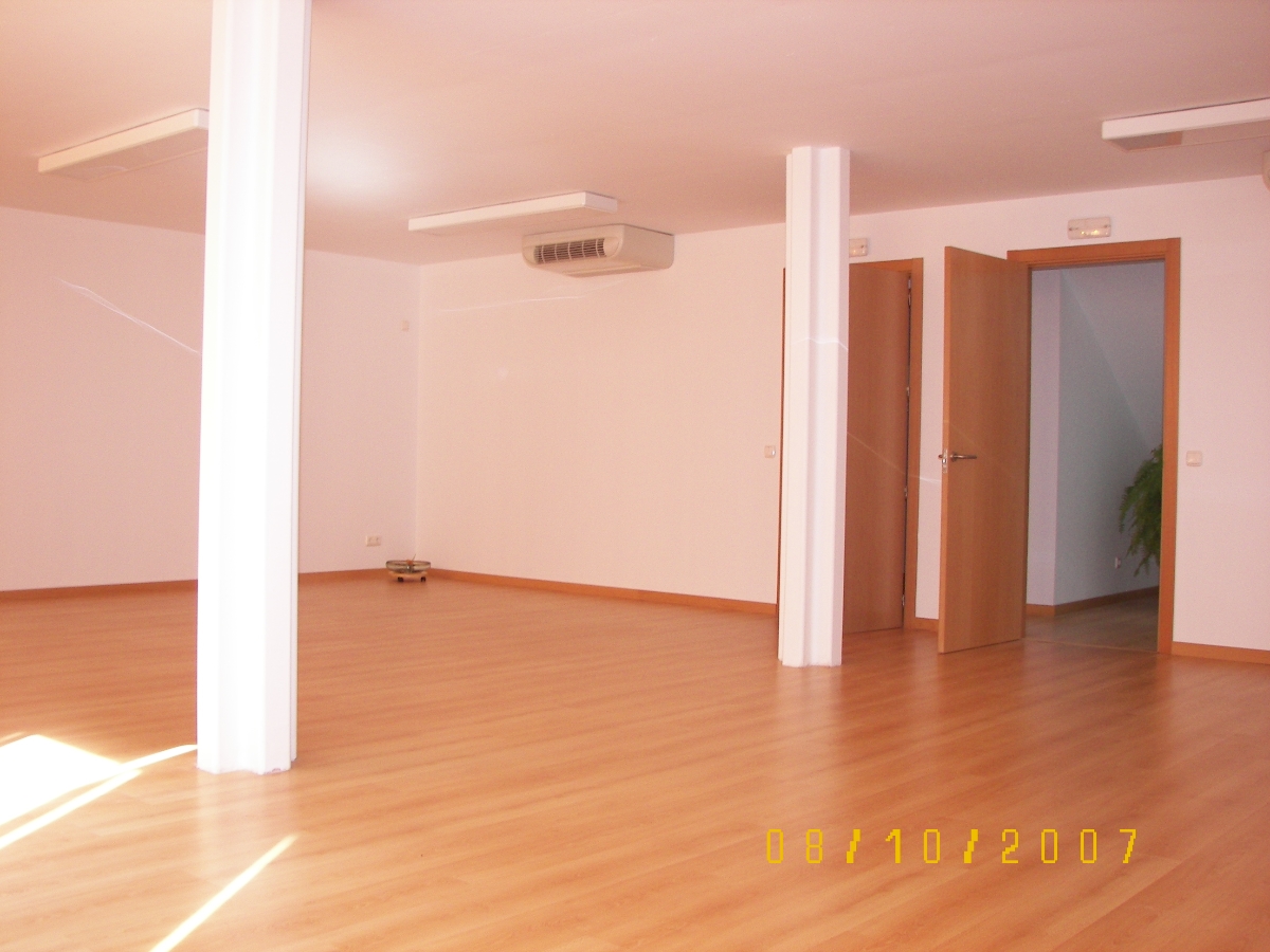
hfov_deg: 51.4
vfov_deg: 39.7
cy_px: 476
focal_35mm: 36
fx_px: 1321
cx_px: 635
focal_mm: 6
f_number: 2.8
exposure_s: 1/30
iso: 100
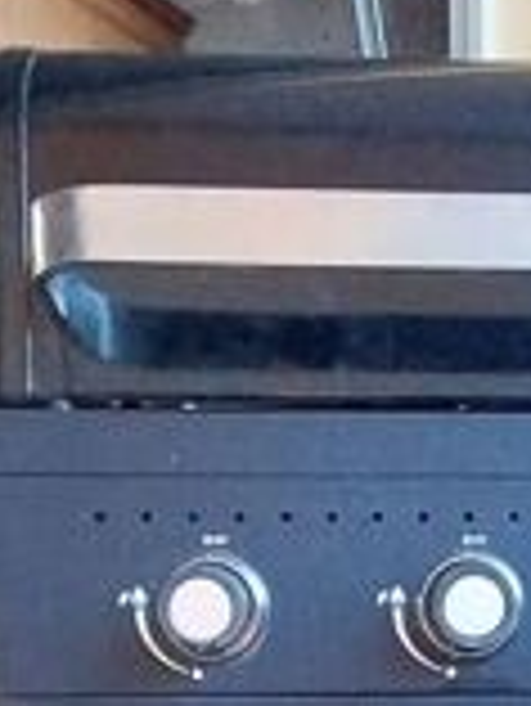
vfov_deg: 30.2
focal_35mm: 53
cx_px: 423
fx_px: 1083
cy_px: 868
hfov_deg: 27.0
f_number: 2.2
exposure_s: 1/40
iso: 200
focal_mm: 1.3
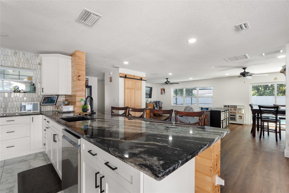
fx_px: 128
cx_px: 144
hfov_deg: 96.7
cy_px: 96
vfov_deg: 73.7
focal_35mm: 16
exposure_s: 1/15
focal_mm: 16
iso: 1000
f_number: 9
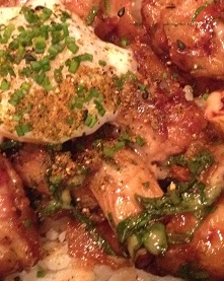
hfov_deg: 19.3
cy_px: 112
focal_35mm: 79
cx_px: 60
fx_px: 656
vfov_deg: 24.1
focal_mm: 4.28
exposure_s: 1/15
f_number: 2.4
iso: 640
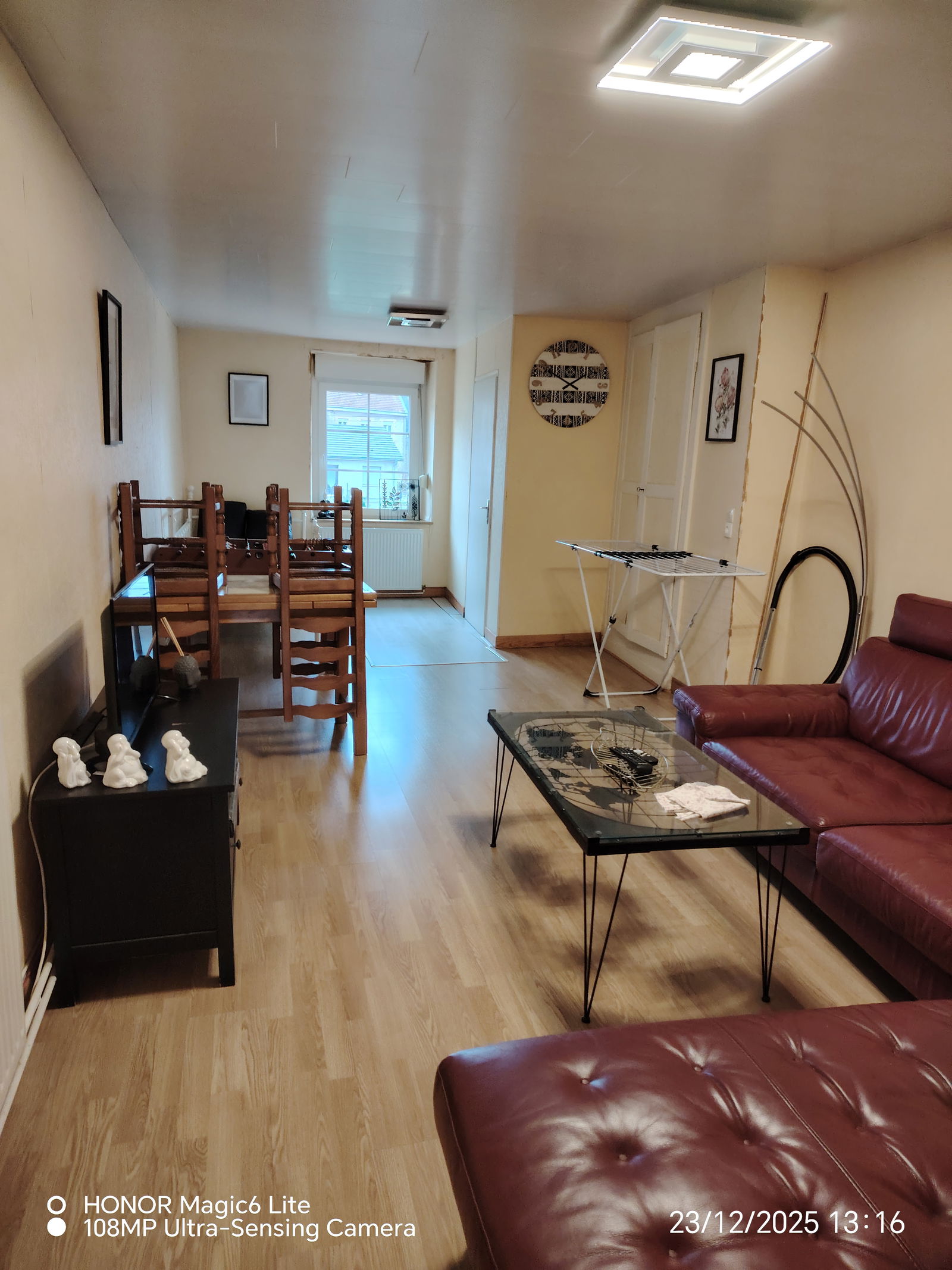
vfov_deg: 71.6
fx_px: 880
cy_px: 635
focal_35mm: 24
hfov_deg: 56.8
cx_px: 476
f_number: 1.75
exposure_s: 1/100
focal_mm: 5.25
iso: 3491
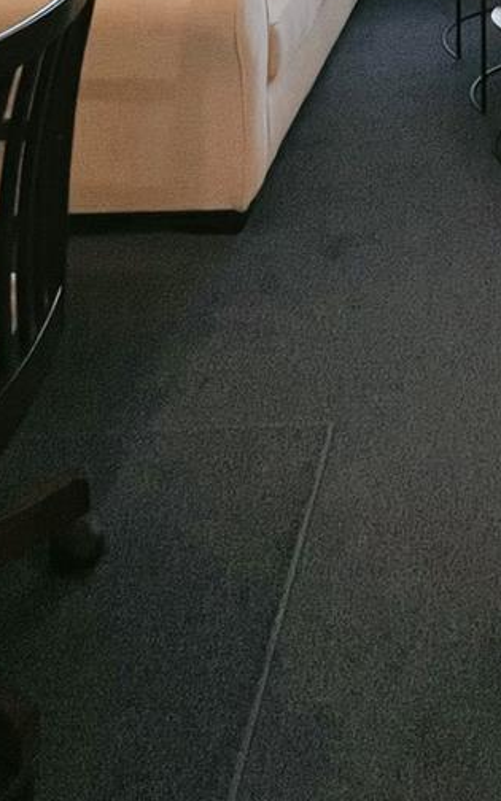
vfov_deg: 31.9
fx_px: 918
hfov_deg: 27.6
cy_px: -305
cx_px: 568
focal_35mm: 42
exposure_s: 1/60
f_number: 1.8
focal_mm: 1.57
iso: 125
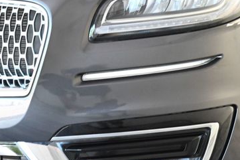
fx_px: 966
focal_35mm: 145
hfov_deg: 14.1
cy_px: 114
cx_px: 182
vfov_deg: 9.4
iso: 5000
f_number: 8
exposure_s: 1/60
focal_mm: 82
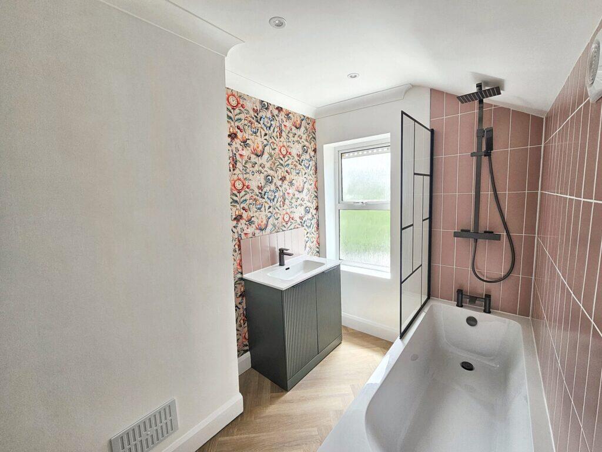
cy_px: 226
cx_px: 301
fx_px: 226
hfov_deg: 106.2
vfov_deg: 89.9
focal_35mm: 13
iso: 50
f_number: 2.2
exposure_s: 1/140
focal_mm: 2.2
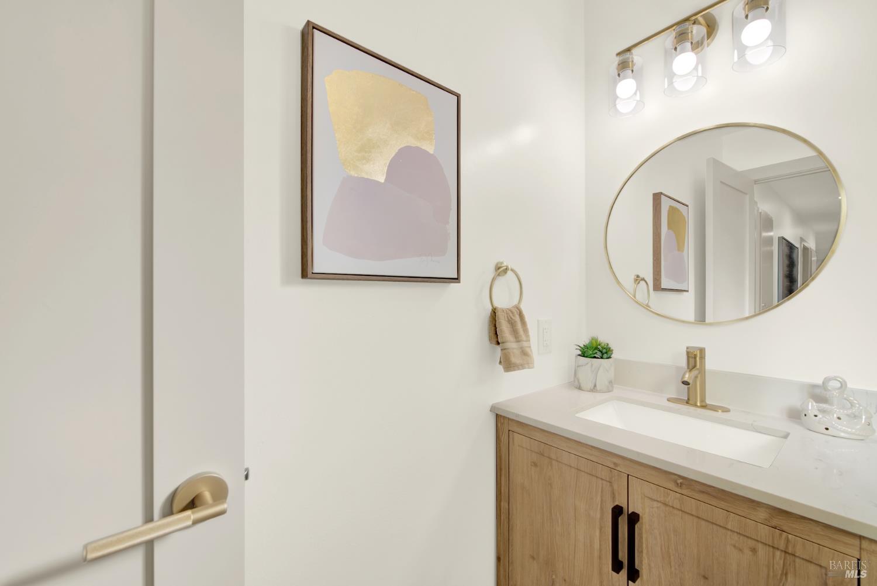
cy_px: 293
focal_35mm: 14
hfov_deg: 104.2
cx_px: 438
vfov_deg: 81.3
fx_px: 341
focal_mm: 14
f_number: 14
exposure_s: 1/15
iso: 100
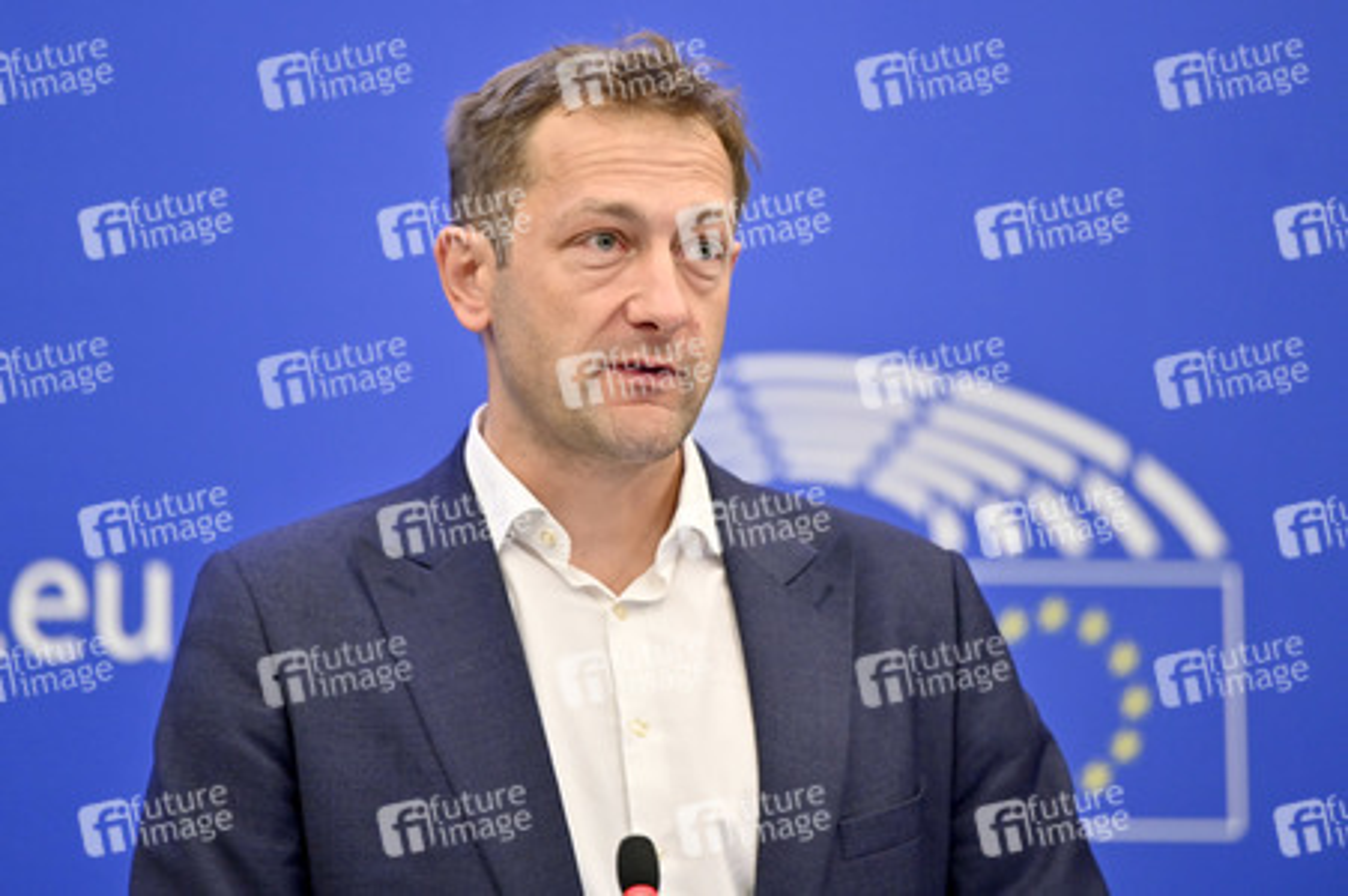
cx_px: 674
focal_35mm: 200
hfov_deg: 10.3
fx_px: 7483
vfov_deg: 6.9
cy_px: 448
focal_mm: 200
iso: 2000
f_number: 2.8
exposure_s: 1/320
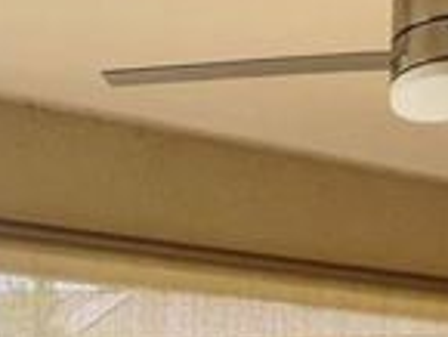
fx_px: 816
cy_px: 578
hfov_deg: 30.7
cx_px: 215
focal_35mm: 63
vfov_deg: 18.8
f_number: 1.8
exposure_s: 1/435
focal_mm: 1.57
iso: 32
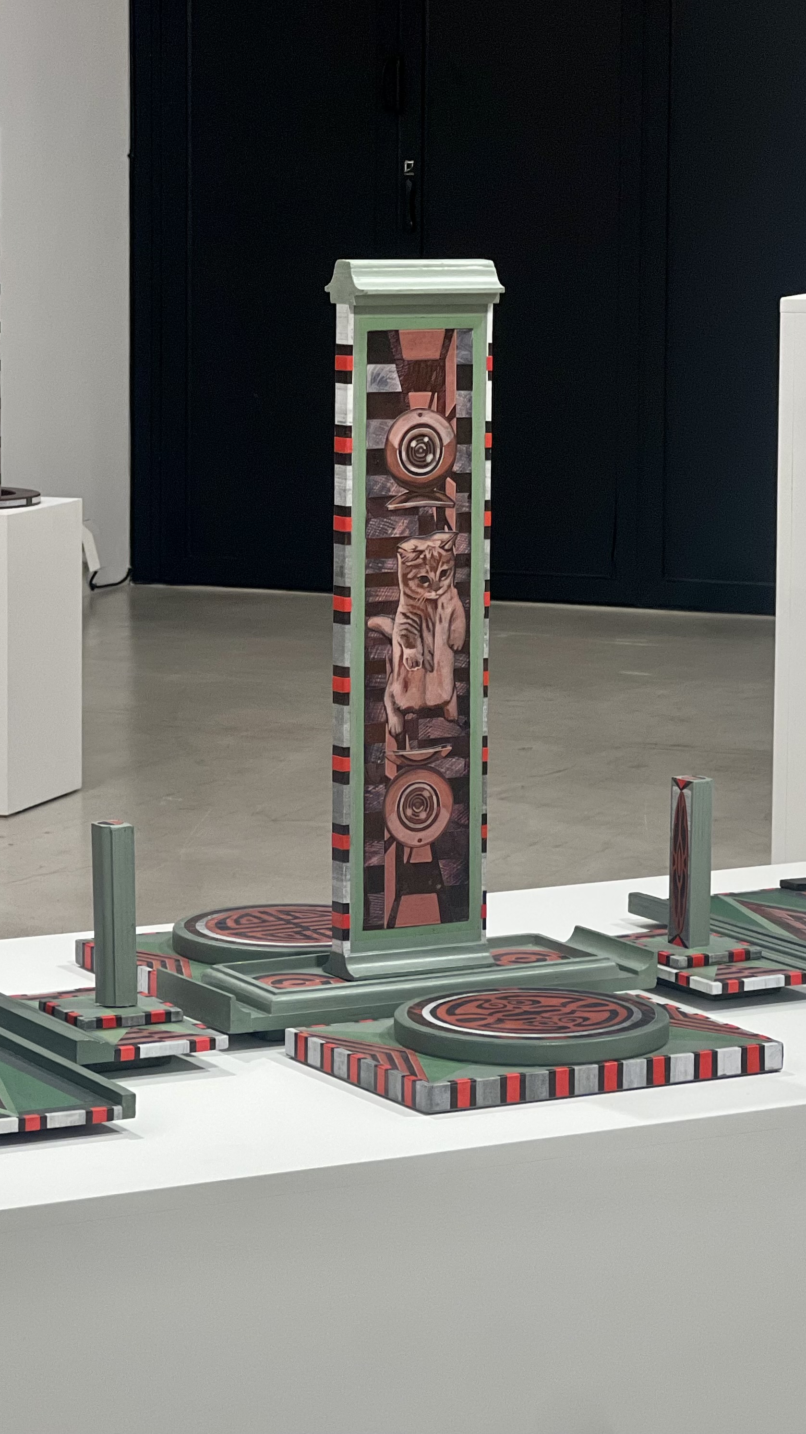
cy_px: 717
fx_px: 4257
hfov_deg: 10.8
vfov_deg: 19.1
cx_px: 435
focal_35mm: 112
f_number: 2.8
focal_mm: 9
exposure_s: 1/120
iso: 125
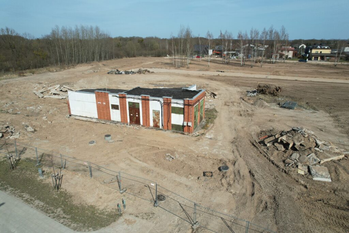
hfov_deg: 78.6
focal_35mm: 22
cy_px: 116
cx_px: 174
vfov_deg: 57.2
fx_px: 213
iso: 100
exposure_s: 1/2500
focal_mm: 8.38
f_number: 2.8
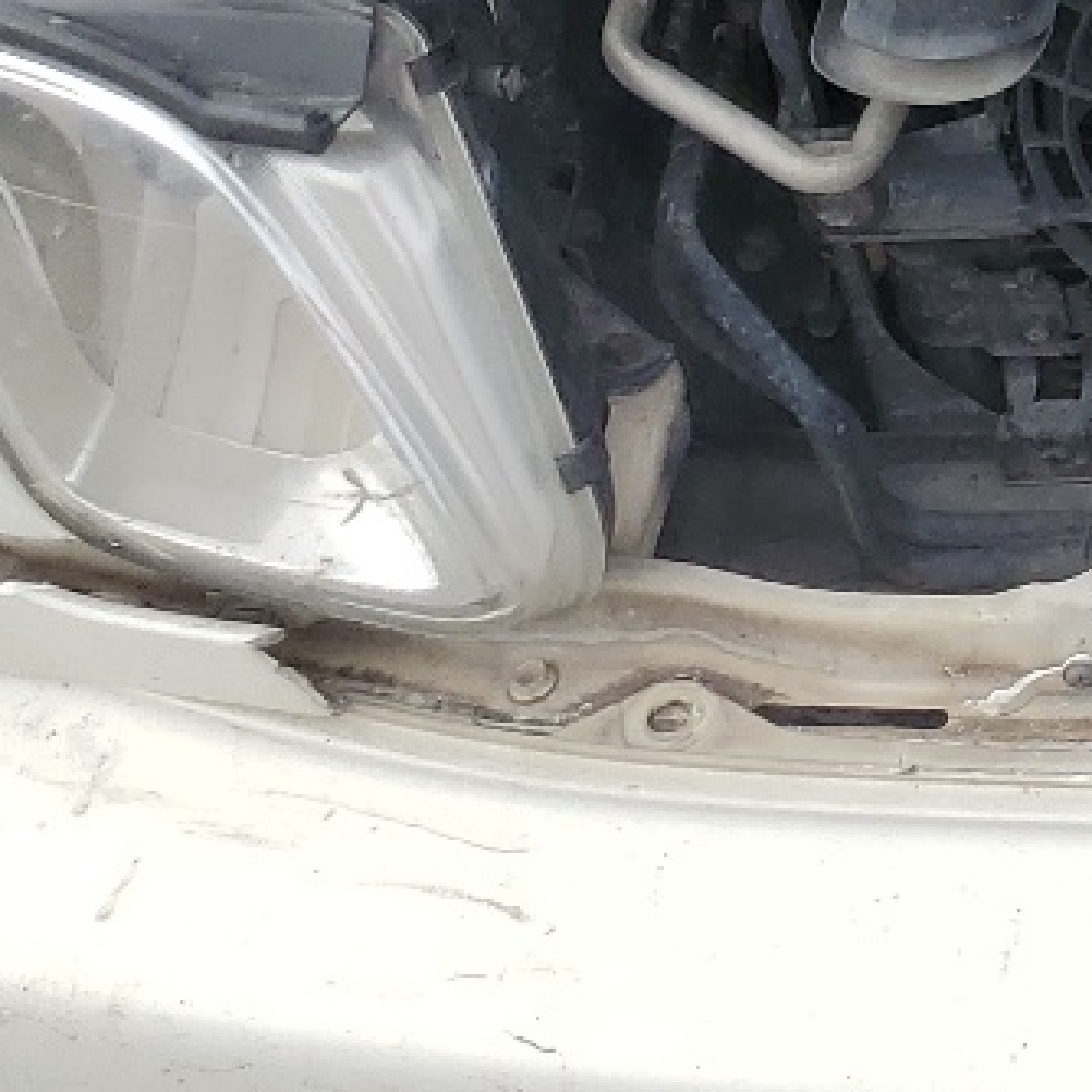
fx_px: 3926
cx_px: 1971
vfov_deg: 14.2
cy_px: -808
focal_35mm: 110
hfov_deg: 14.0
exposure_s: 1/1000
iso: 50
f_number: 1.5
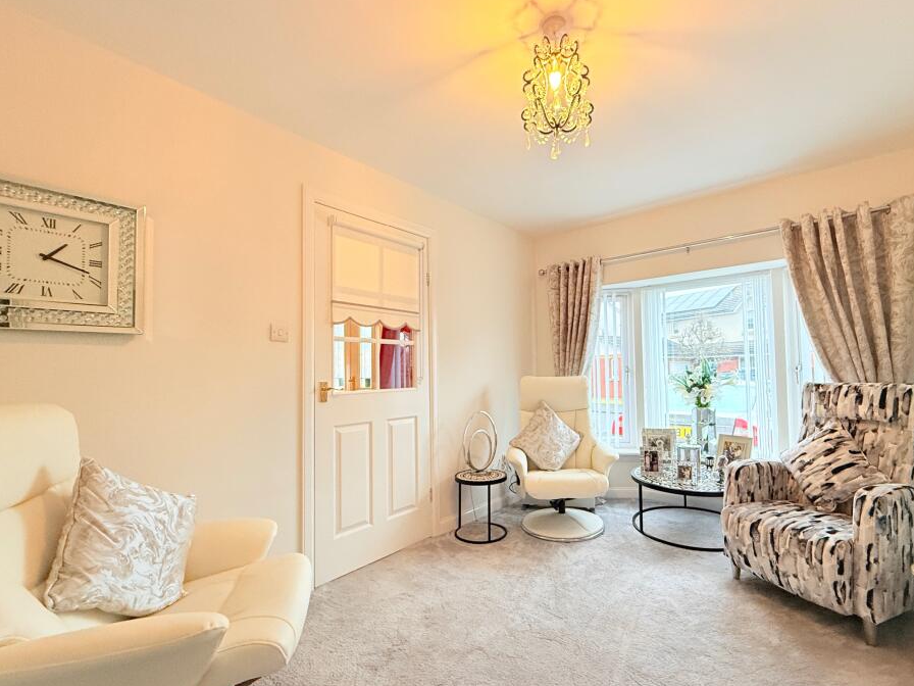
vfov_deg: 78.1
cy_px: 352
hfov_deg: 94.2
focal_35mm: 16
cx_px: 505
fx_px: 422
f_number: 2.2
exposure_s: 1/82
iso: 320
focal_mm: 2.22
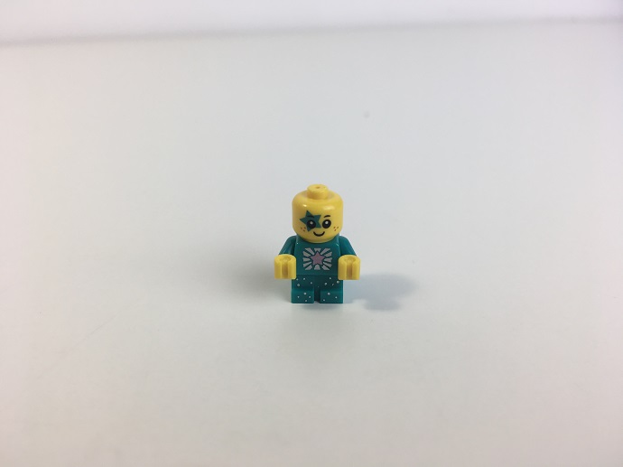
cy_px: 234
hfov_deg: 61.7
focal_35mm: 29
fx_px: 522
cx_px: 312
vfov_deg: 48.2
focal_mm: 4.15
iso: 25
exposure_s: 1/100
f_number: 2.2
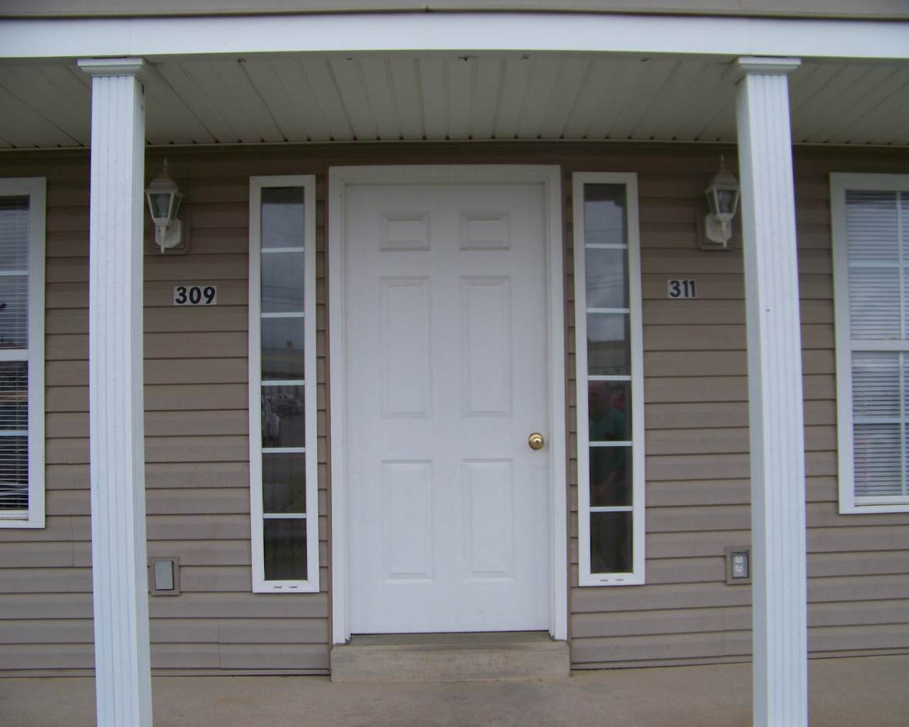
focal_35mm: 38
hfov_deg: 47.9
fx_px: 1022
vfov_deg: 39.2
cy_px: 365
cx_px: 456
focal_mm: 5.85
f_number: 2.8
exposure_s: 1/500
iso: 64
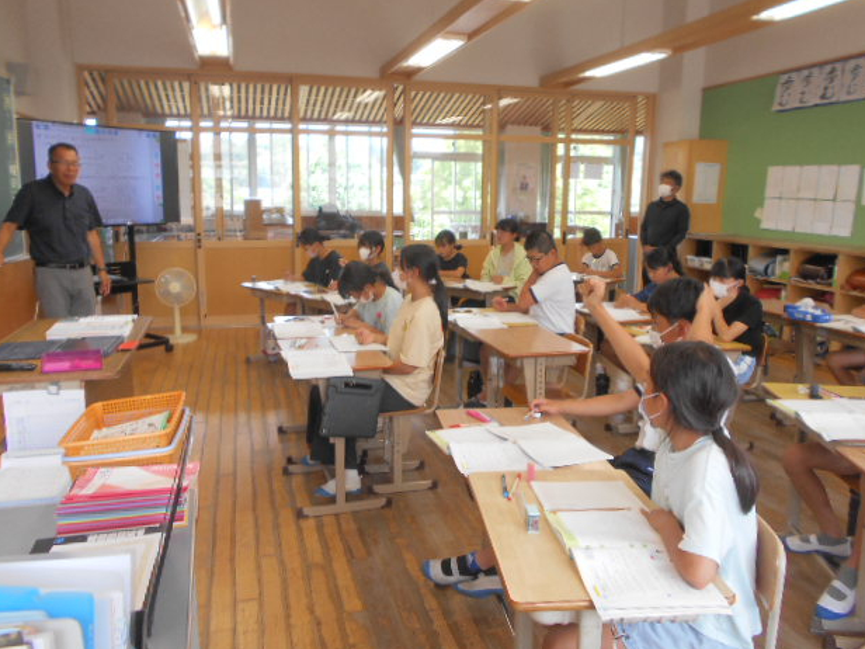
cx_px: 435
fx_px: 675
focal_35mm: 27
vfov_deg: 51.4
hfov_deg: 65.3
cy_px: 320
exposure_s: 1/50
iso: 80
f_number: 3.2
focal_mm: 4.6
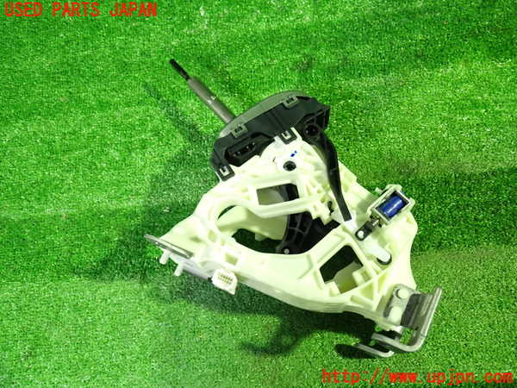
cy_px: 194
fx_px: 448
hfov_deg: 60.0
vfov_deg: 46.8
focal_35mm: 30
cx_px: 258
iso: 800
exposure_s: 1/30
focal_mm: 5.4
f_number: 2.3
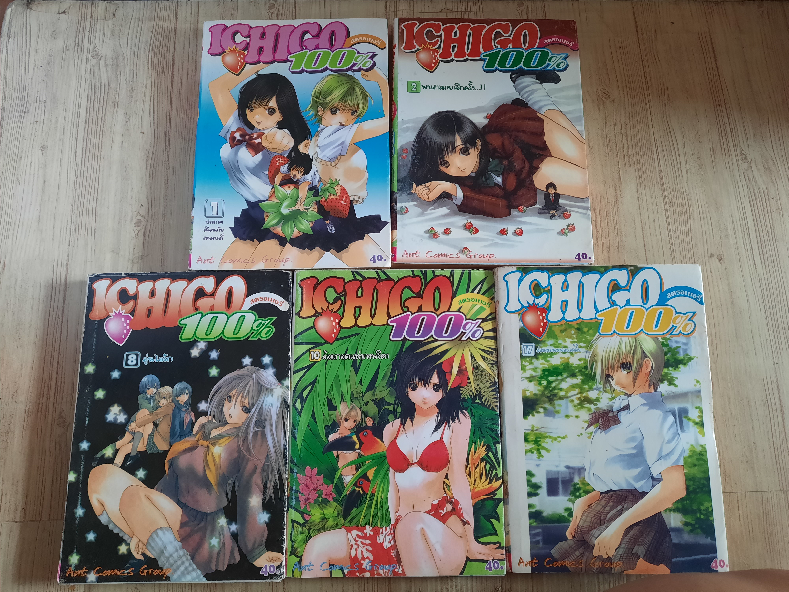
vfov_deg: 54.9
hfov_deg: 69.4
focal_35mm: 25
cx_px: 394
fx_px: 570
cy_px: 296
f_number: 2
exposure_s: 1/50
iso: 400
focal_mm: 4.6
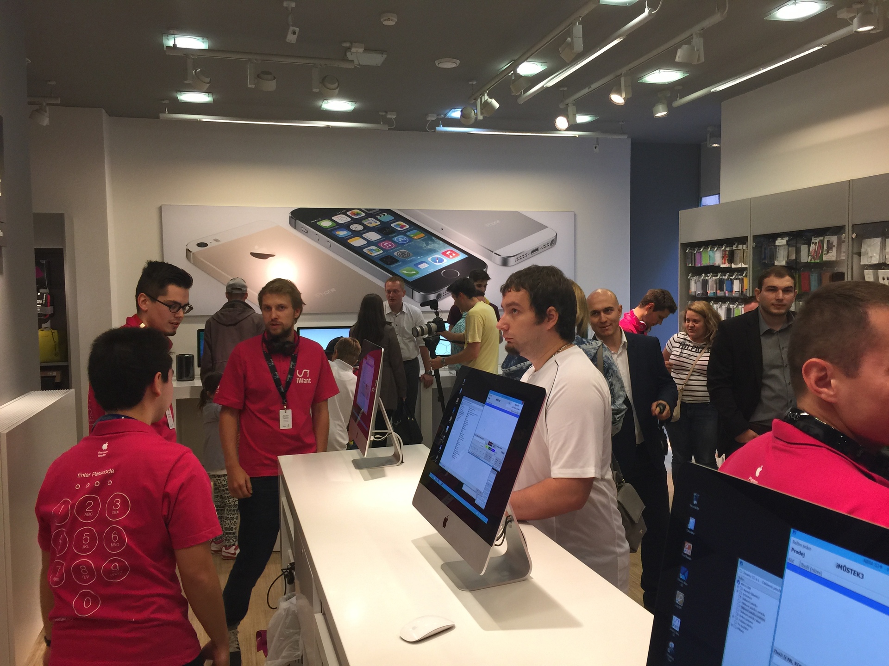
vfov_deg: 48.2
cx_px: 444
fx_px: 745
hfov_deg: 61.7
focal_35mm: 29
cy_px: 333
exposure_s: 1/30
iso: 32
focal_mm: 4.15
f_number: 2.2
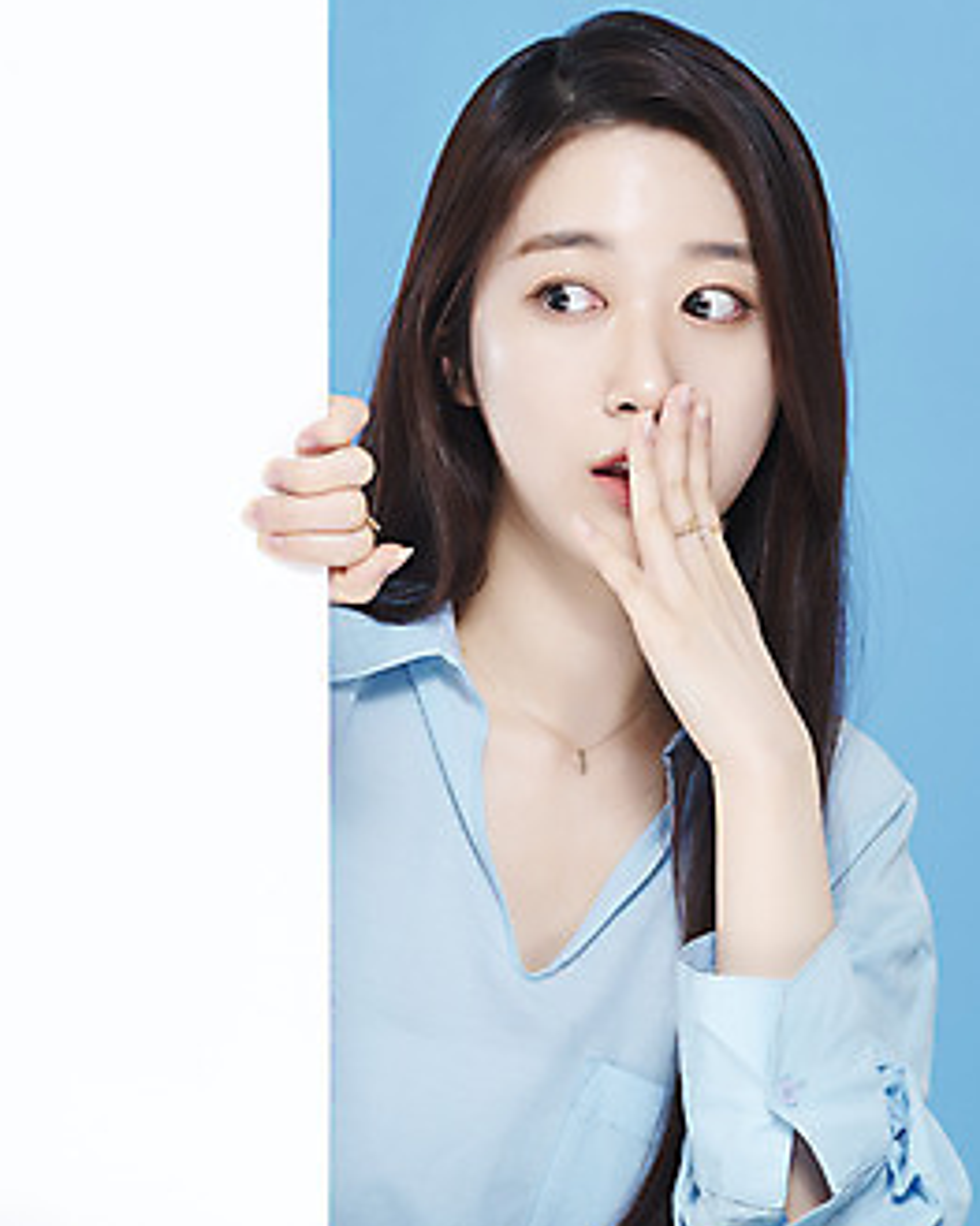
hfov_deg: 12.8
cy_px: 537
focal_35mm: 120
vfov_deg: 16.0
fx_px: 4353
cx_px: 486
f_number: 11
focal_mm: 105
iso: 64
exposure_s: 1/125
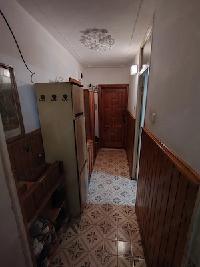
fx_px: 131
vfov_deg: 91.0
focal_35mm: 17
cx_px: 100
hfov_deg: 74.7
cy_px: 134
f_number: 2.2
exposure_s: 1/25
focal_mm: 1.42
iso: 603
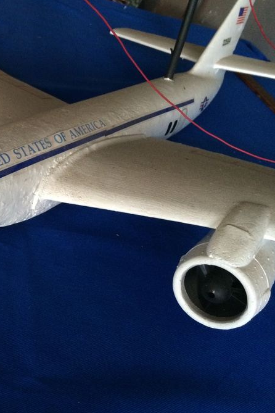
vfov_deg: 46.4
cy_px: 207
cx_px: 4
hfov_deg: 29.9
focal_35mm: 42
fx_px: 481
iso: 200
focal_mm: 4.12
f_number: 2.2
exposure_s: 1/30
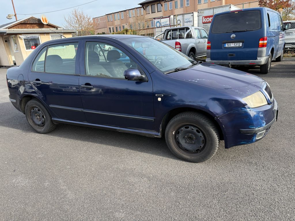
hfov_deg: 71.6
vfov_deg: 56.8
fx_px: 205
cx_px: 148
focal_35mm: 24
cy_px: 110
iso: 100
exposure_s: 1/1522
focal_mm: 6.76
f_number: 1.78
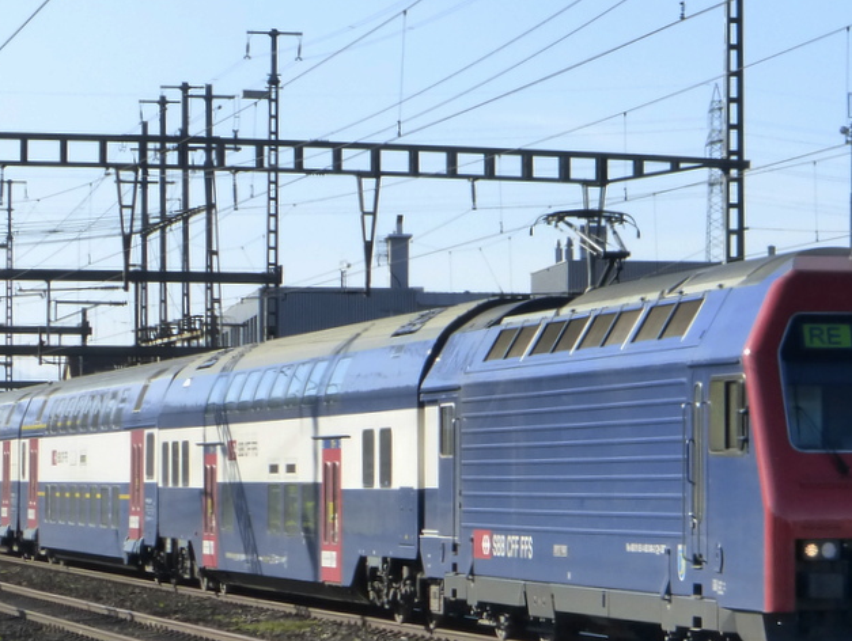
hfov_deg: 16.6
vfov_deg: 12.6
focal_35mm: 118
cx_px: 572
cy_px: 437
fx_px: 2908
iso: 160
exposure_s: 1/500
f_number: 5
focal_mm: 12.5
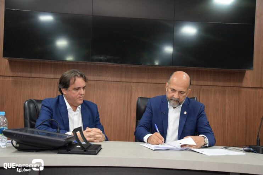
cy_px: 88
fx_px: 329
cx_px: 132
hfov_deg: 43.6
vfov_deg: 29.8
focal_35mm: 45
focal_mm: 30
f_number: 4.2
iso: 1800
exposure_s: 1/60
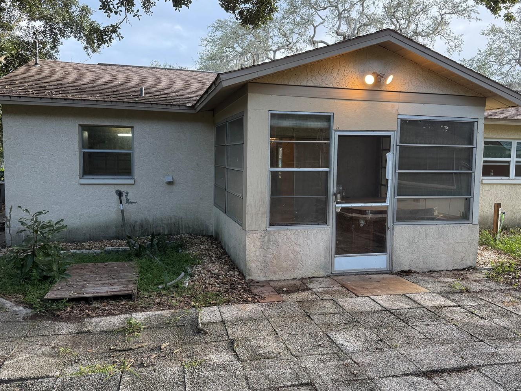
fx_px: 436
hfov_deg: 61.6
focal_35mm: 29
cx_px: 270
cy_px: 188
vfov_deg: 48.2
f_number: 1.78
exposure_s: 1/241
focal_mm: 6.76
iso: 125
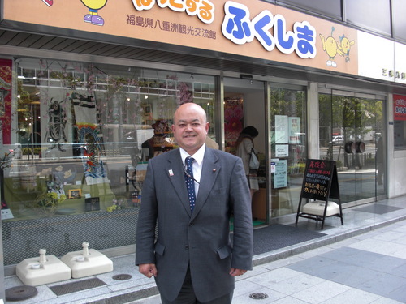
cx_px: 203
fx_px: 422
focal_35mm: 36
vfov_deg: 39.7
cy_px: 152
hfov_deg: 51.4
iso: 50
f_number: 2.8
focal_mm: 6.3
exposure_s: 1/100
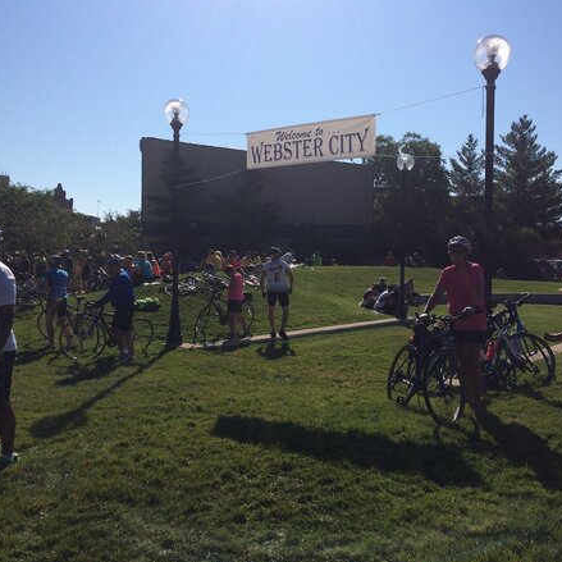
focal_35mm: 35
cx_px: 297
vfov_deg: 47.2
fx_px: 643
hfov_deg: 47.2
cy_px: 275
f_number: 2.2
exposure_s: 1/5128
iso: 32
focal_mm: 4.15
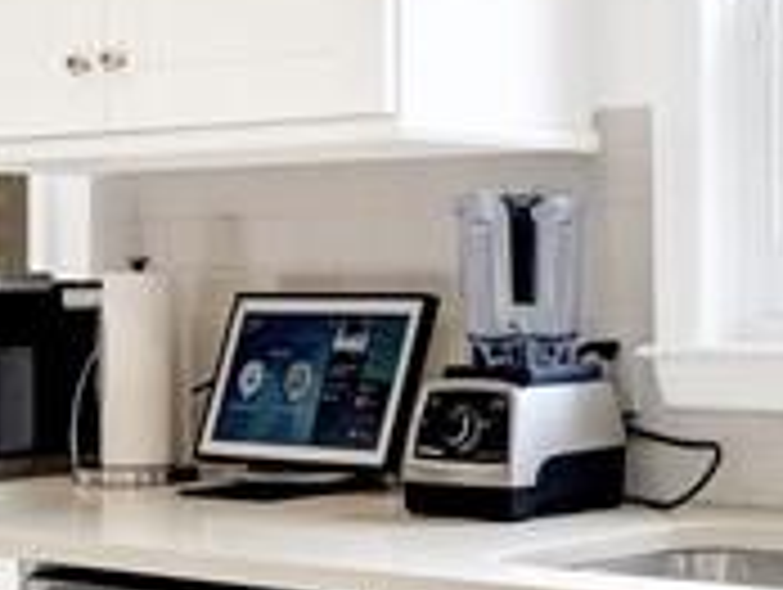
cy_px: 290
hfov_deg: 19.9
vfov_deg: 15.8
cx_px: 860
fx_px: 2129
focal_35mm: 94
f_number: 5.6
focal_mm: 8
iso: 400
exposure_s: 1/80
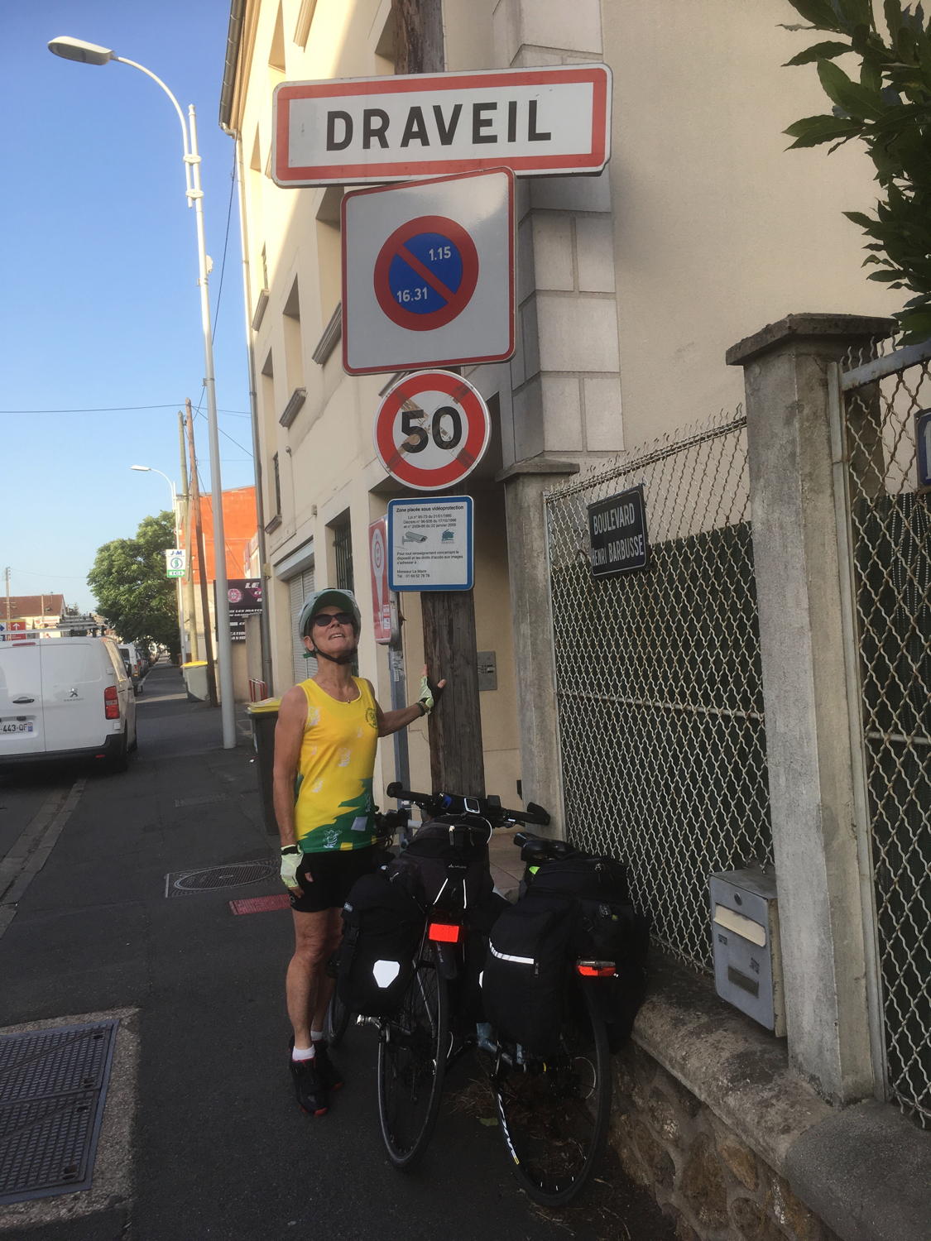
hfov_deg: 48.2
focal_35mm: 29
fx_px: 1040
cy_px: 620
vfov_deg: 61.7
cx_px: 466
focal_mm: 4.15
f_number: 2.2
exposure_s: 1/493
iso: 25
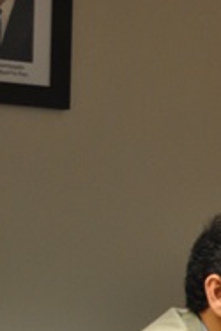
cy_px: 363
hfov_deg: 4.8
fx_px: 2598
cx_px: 493
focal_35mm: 283
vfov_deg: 7.2
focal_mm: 55
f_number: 5.6
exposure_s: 1/25
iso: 400
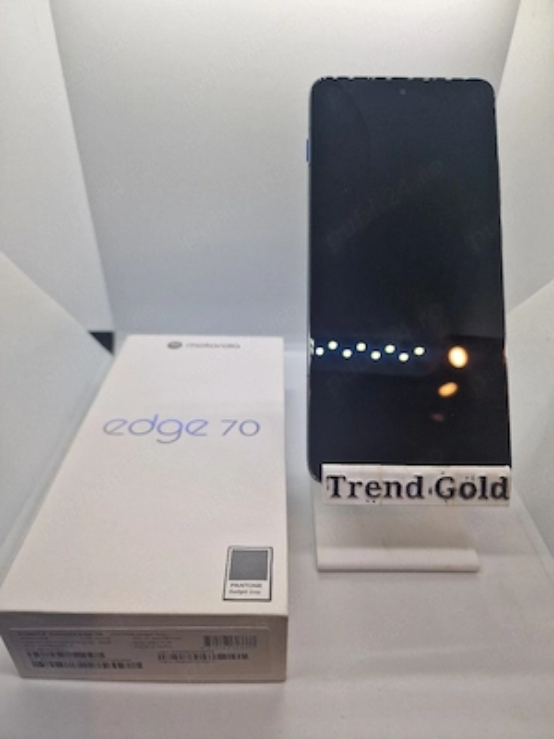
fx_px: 491
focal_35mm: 23
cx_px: 277
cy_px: 370
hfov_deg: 58.9
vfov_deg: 73.9
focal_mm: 6.4
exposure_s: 1/106
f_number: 1.8
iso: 50
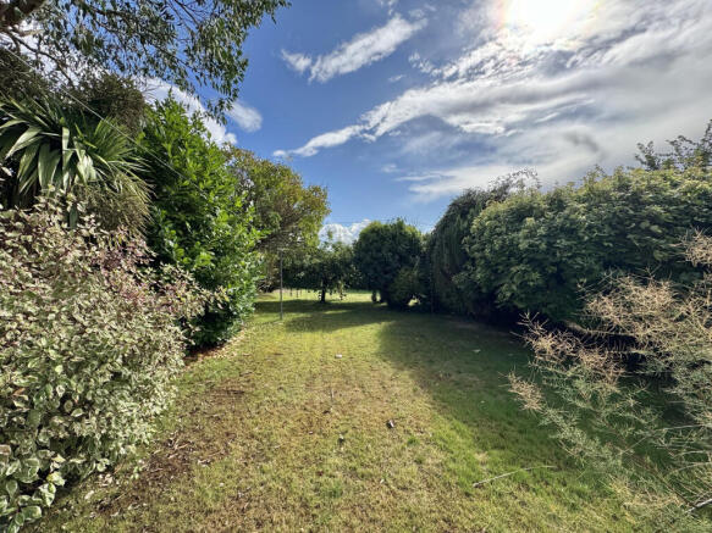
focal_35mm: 14
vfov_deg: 85.7
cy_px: 266
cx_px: 356
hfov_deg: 102.1
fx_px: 288
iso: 50
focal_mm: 2.22
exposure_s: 1/1323
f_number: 2.2
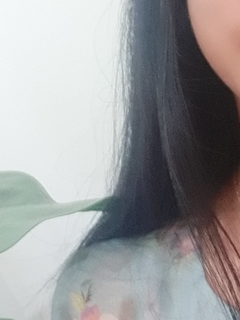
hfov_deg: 14.7
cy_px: 41
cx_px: 270
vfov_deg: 19.7
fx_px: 906
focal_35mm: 98
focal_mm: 2.92
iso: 500
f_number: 1.7
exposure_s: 1/20
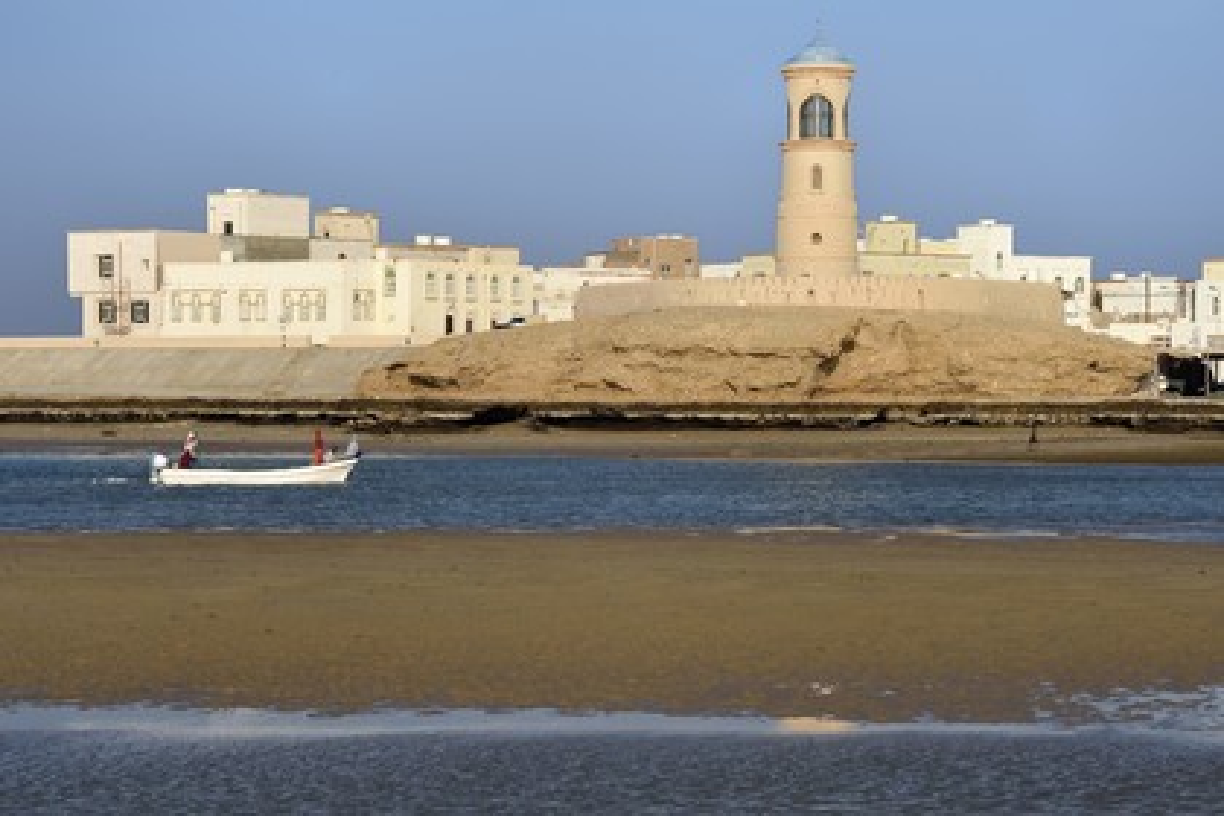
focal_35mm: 120
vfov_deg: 11.4
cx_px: 612
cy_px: 408
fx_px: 4080
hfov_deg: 17.1
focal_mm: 120
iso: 200
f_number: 11
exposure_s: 1/250
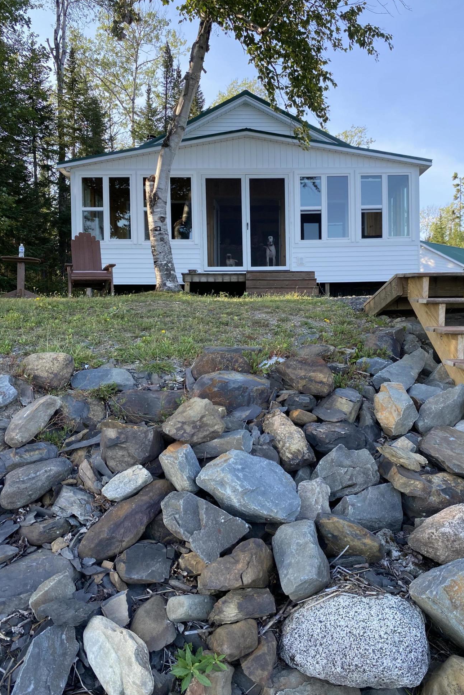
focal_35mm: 28
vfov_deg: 65.5
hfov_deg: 46.3
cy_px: 340
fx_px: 541
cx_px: 258
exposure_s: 1/460
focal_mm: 4.25
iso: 32
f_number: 1.8
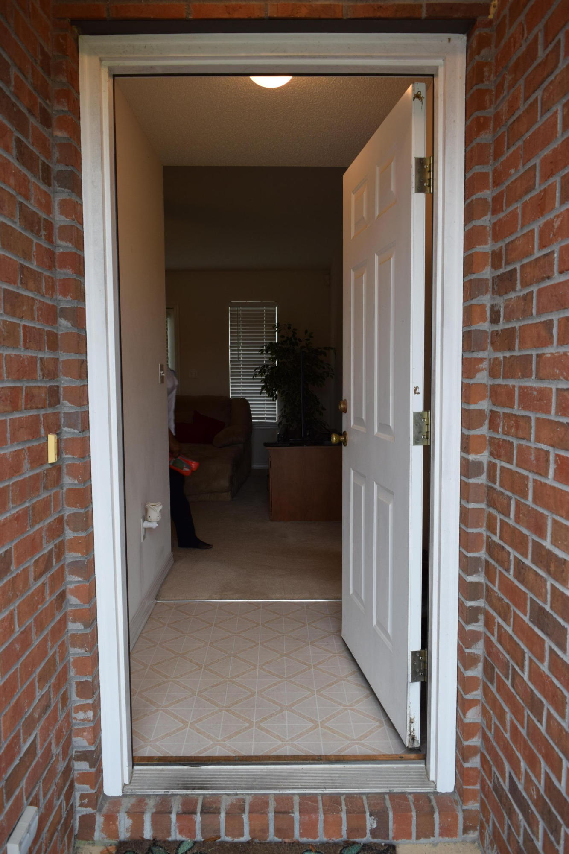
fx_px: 640
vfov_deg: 67.4
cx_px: 284
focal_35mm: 27
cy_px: 427
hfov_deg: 47.9
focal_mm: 18
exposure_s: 1/100
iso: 400
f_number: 5
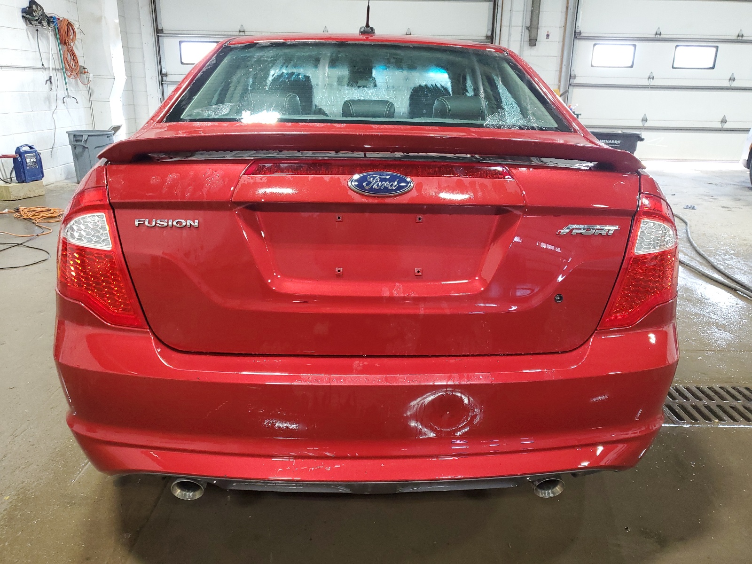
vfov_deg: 53.1
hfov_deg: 67.3
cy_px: 282
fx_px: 565
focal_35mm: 26
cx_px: 376
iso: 181
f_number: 1.5
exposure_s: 1/60.2
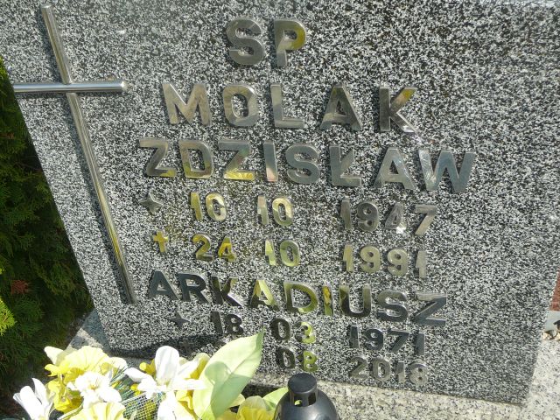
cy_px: 210
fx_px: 728
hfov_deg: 42.1
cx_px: 280
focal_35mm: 45
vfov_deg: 32.2
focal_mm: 6.7
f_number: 3.2
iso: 80
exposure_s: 1/640
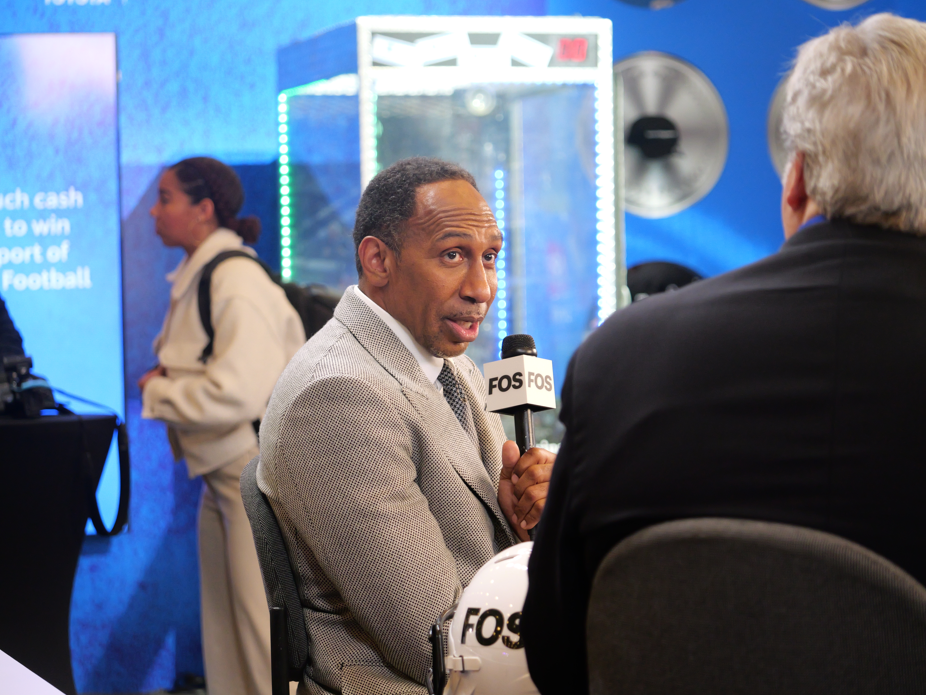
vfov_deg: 13.3
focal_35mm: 111
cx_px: 466
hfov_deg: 17.7
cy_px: 349
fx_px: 2969
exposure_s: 1/200
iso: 1600
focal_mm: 55
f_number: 2.8
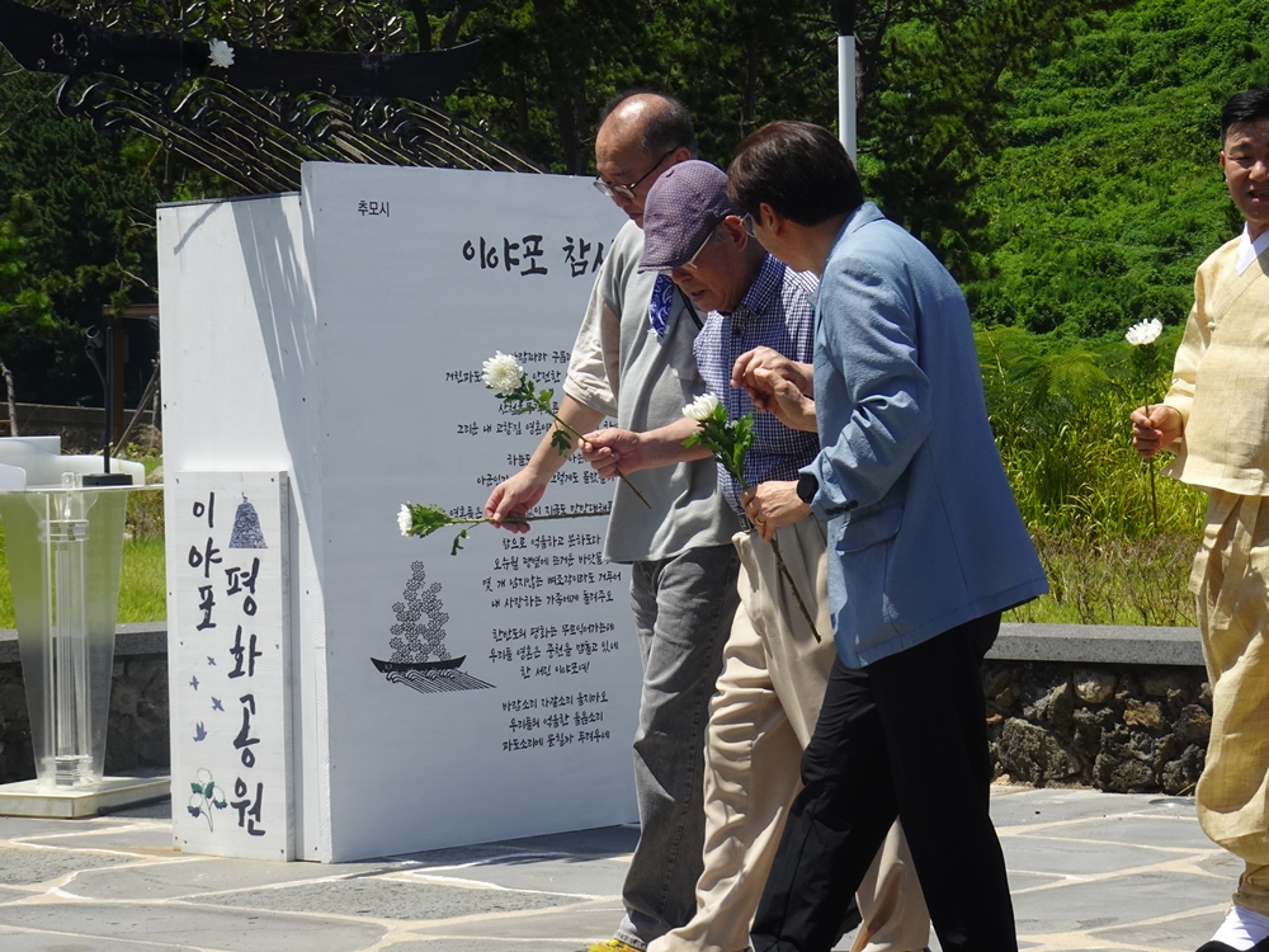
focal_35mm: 96
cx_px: 634
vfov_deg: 15.4
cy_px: 476
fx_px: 3519
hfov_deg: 20.4
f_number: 5
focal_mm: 15.18
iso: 80
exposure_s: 1/500
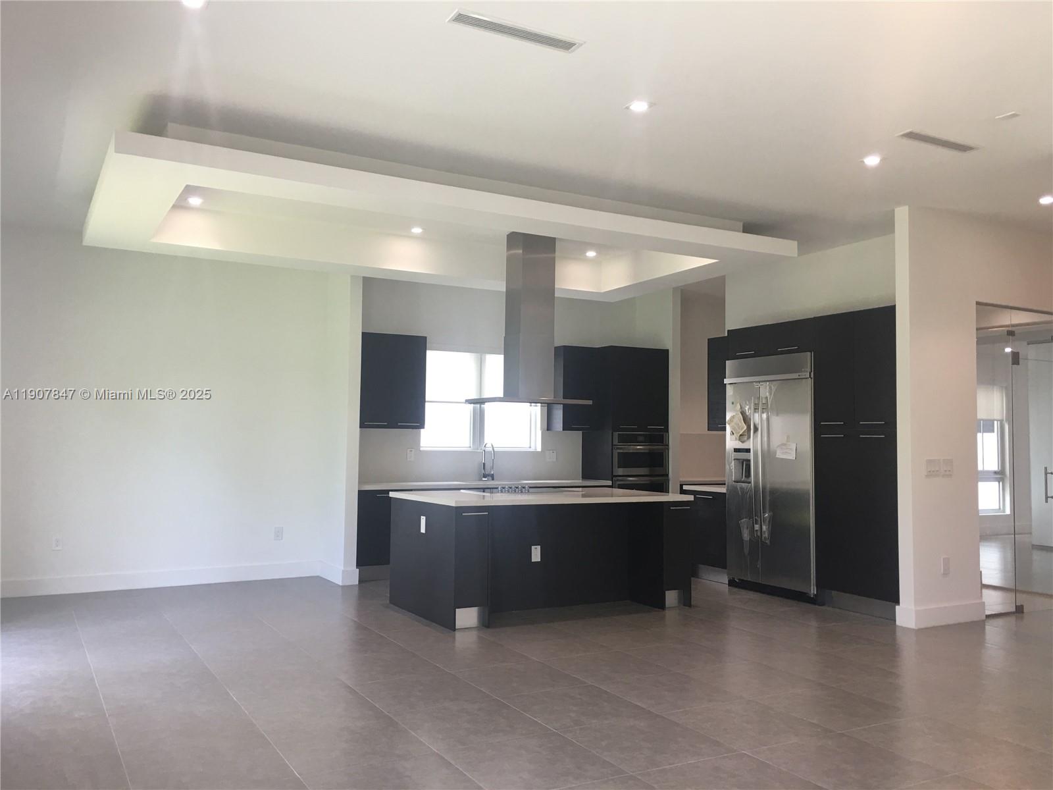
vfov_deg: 48.2
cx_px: 526
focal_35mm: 29
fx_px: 882
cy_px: 395
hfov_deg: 61.7
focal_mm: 4.15
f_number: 2.2
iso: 25
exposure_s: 1/15
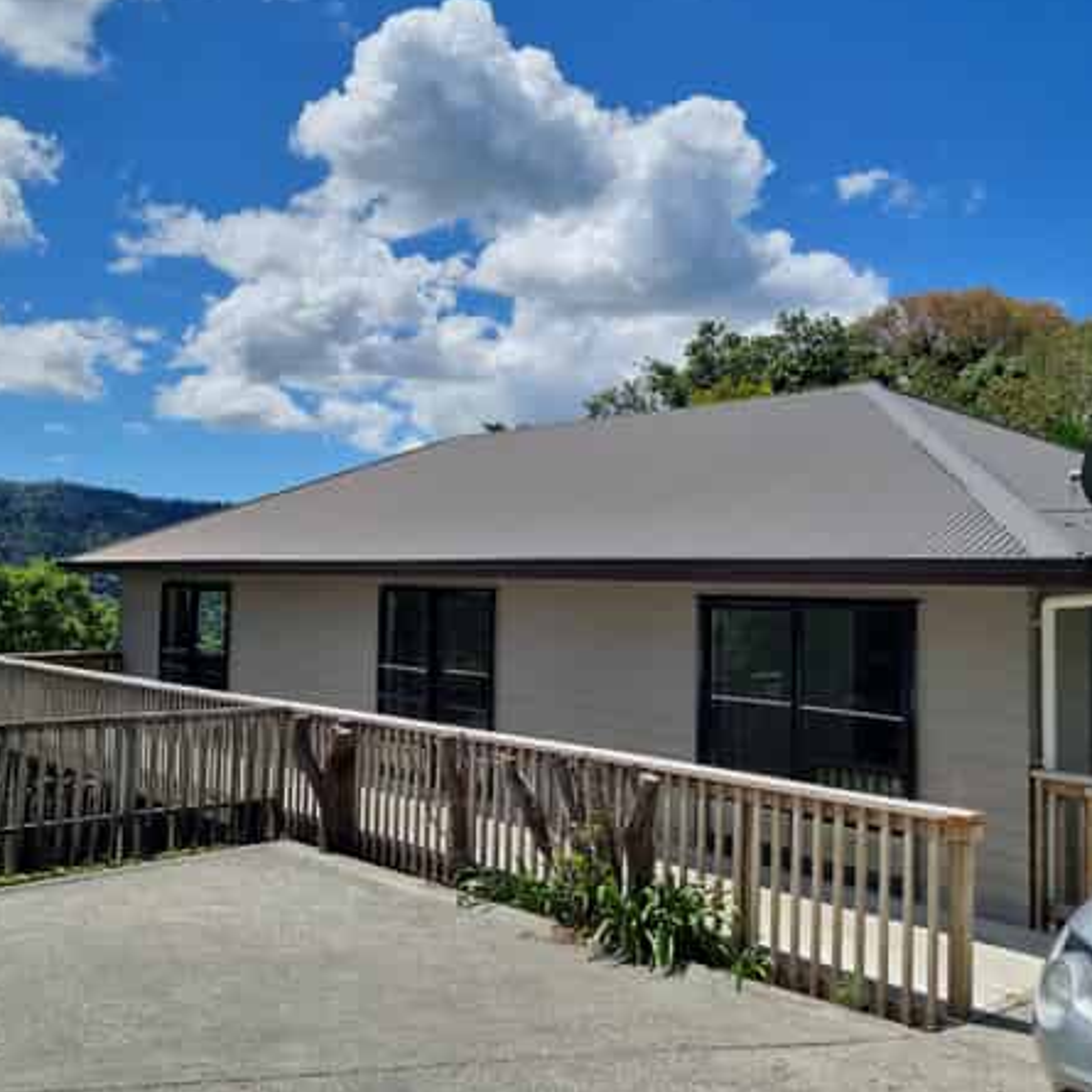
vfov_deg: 48.4
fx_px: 1213
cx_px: 557
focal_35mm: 34
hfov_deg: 48.4
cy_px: 509
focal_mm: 5.4
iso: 50
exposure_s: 1/3704
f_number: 1.8
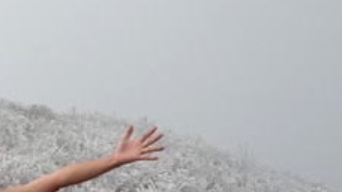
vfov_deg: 13.6
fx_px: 789
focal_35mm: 87
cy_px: 209
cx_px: -120
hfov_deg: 21.7
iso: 100
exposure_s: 1/320
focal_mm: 18
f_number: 7.1
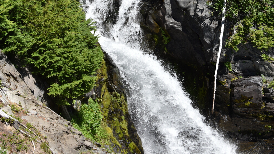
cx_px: 136
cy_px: -4
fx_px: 748
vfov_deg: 11.6
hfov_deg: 20.7
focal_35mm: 103
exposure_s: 1/320
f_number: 9
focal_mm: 65
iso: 100
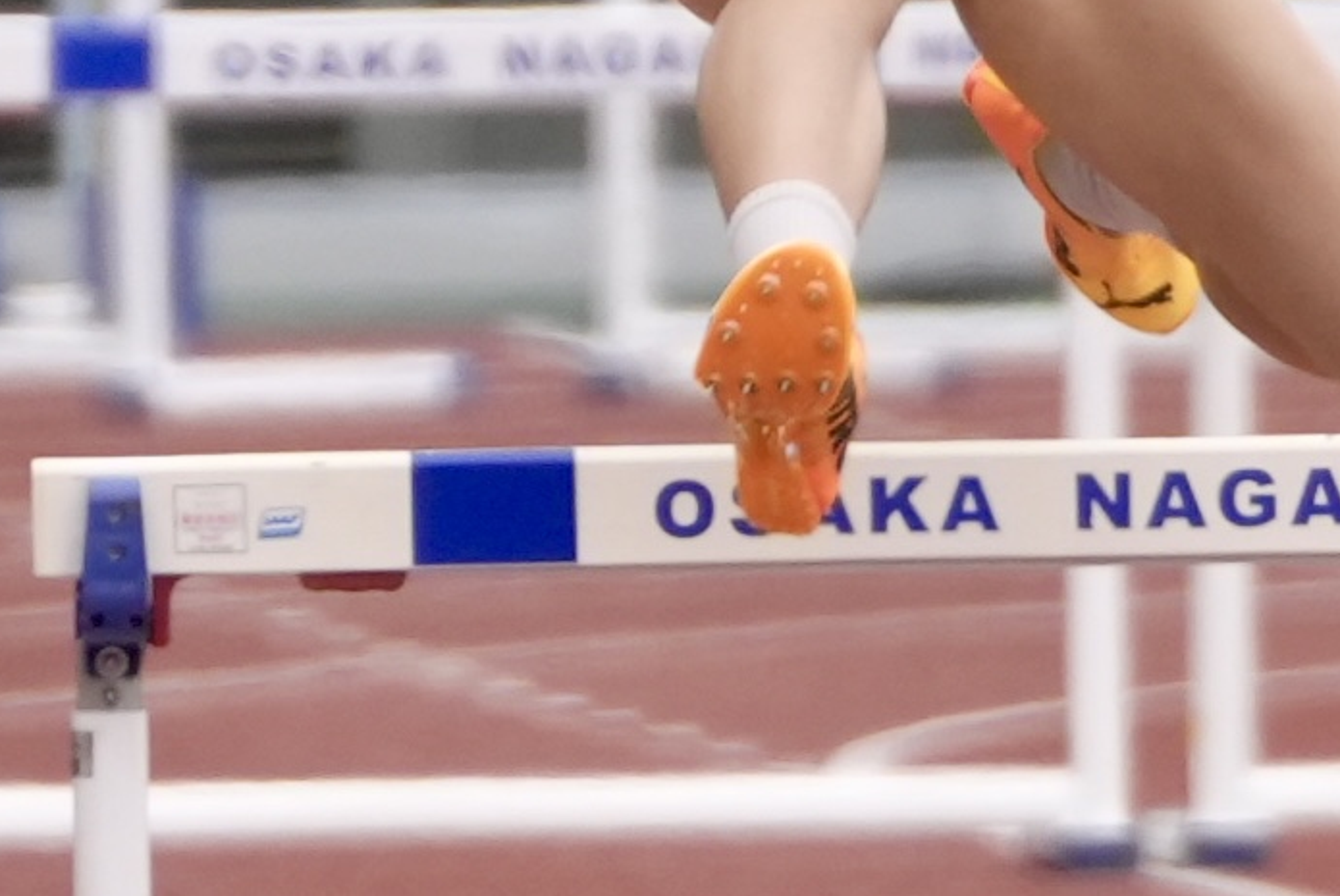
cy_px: 4
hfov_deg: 1.0
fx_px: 77502
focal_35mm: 2080
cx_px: 767
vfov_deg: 0.7
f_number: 5.6
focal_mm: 400
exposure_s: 1/1600
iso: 640
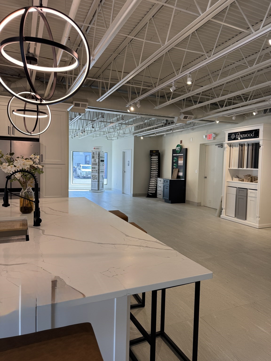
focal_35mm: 24
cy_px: 180
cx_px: 136
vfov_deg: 71.6
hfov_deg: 56.8
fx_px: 251
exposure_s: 1/122
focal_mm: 6.76
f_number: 1.78
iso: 64
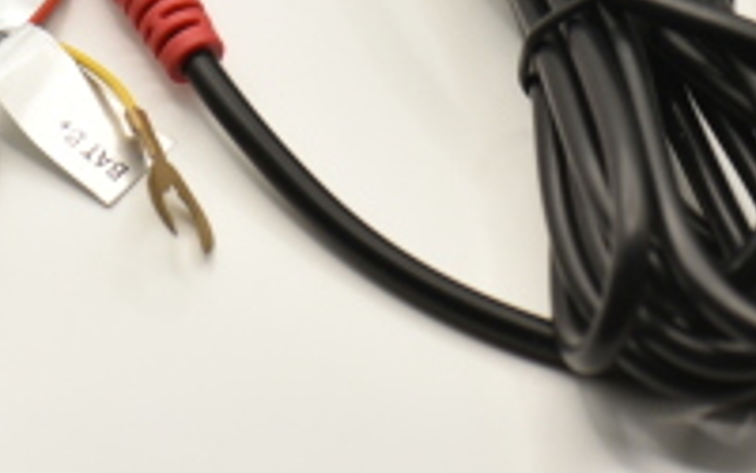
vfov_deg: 3.8
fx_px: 7067
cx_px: 529
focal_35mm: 343
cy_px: -308
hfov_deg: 6.1
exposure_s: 1/80
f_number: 7.1
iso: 200
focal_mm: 105
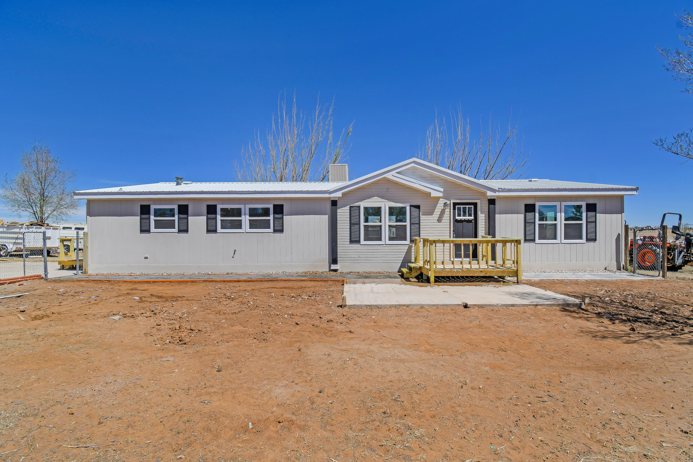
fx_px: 289
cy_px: 231
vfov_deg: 77.3
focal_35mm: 15
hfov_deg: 100.4
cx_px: 346
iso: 100
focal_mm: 10
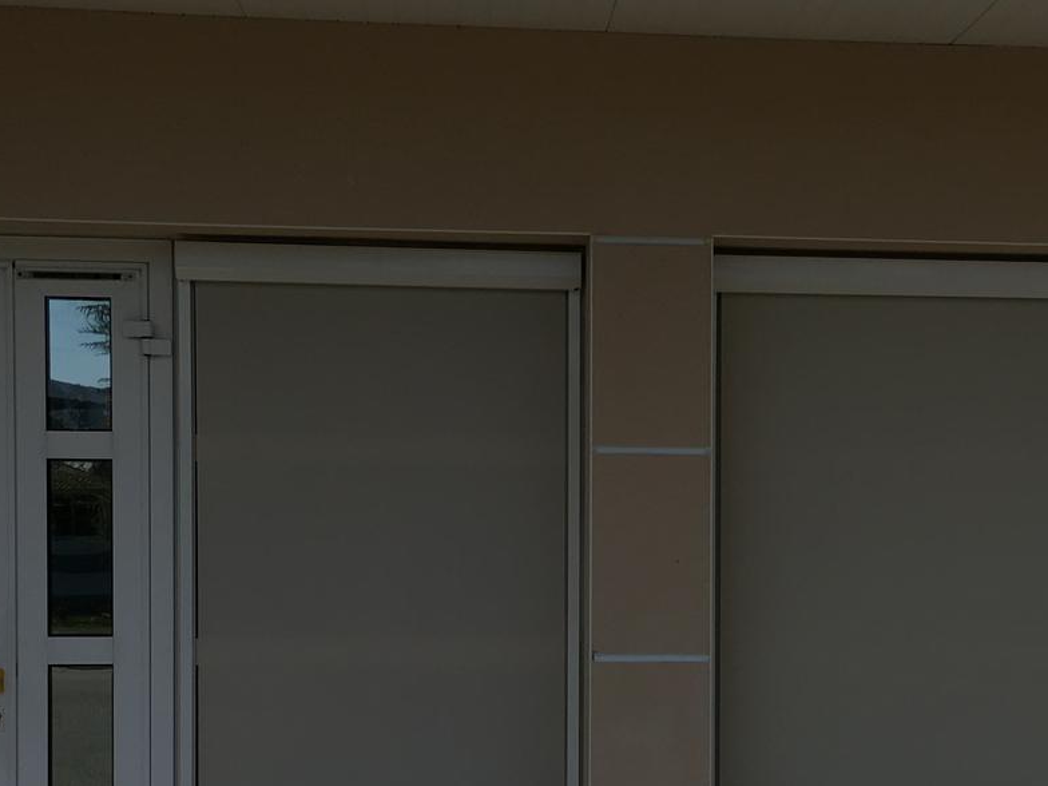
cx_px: 754
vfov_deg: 20.5
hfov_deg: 27.1
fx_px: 2150
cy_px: 610
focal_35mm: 71
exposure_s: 1/2137
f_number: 2.2
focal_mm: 4.15
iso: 25
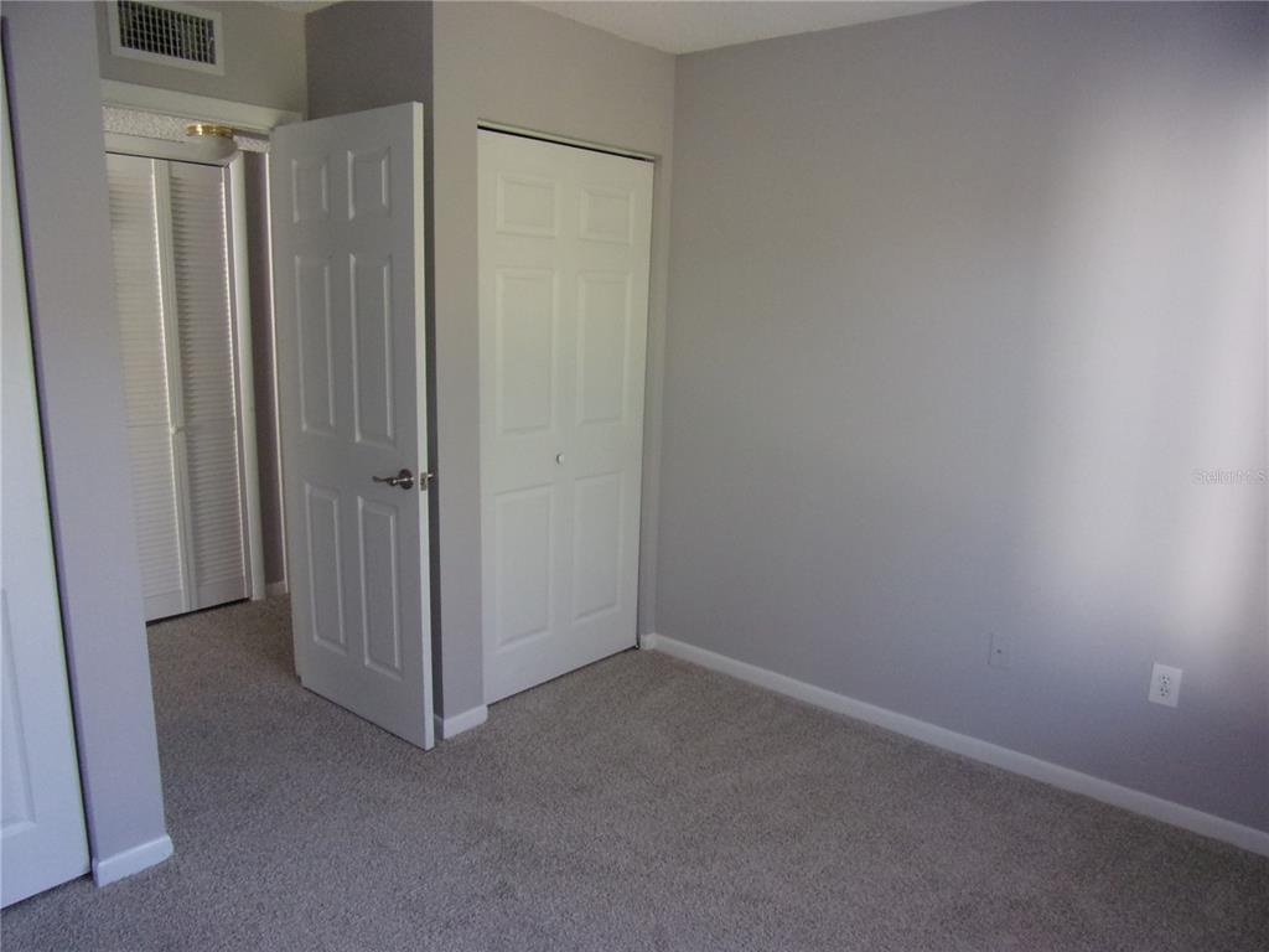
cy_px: 476
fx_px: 880
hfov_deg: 71.6
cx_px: 634
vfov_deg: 56.8
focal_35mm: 24
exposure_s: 1/34
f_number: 3.3
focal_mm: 4.3
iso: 200
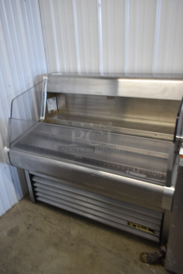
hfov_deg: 48.0
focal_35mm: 27
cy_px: 137
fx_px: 206
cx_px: 92
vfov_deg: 67.3
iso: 720
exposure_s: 1/60
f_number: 5.6
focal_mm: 18
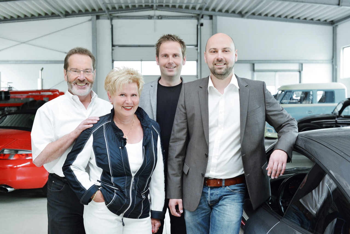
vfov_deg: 27.0
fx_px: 486
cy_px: 117
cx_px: 175
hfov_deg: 39.6
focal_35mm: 50
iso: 1600
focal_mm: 50
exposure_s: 1/60
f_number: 5.6
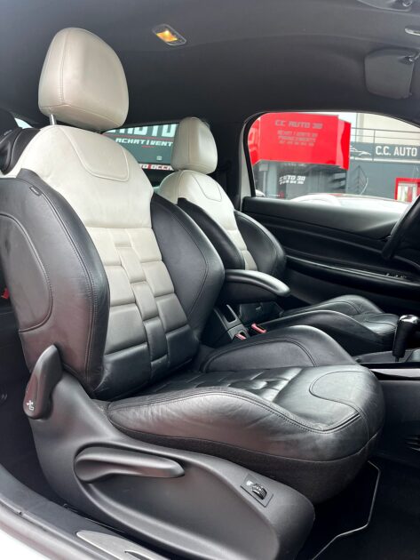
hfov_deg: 53.1
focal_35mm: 26
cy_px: 280
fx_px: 420
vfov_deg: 67.3
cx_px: 210
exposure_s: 1/312
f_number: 1.6
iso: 50
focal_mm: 5.1
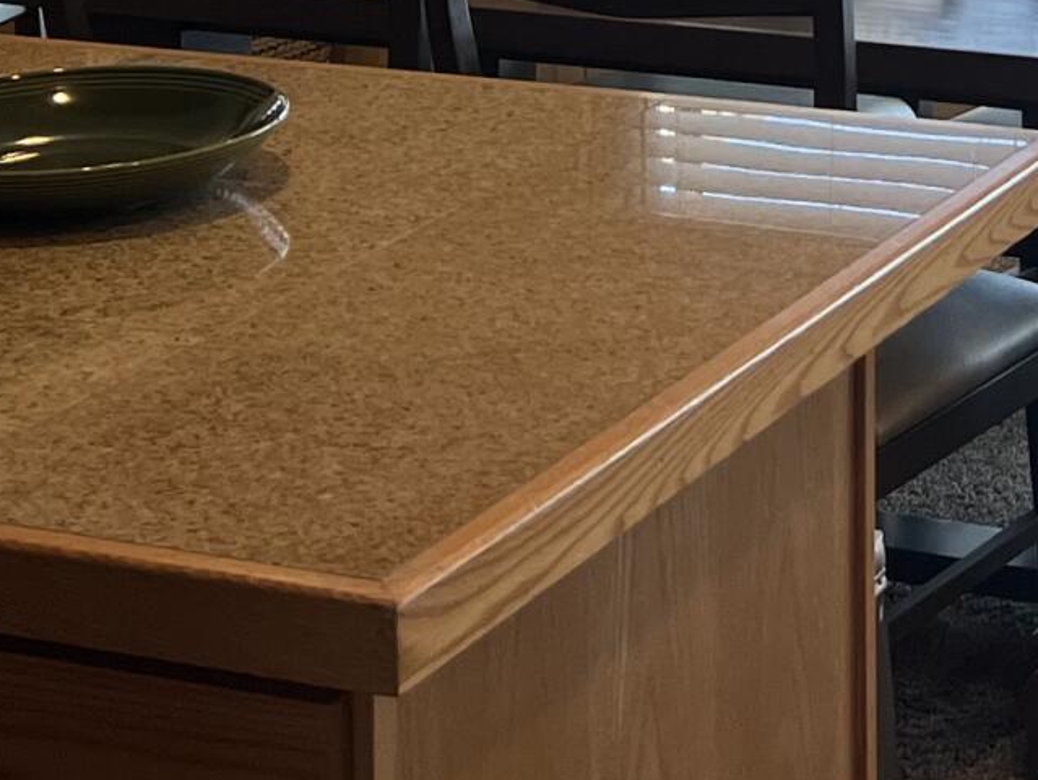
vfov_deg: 11.1
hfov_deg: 15.9
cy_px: -730
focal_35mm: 122
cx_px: 983
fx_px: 3660
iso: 50
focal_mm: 5.7
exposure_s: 1/120
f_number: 1.5
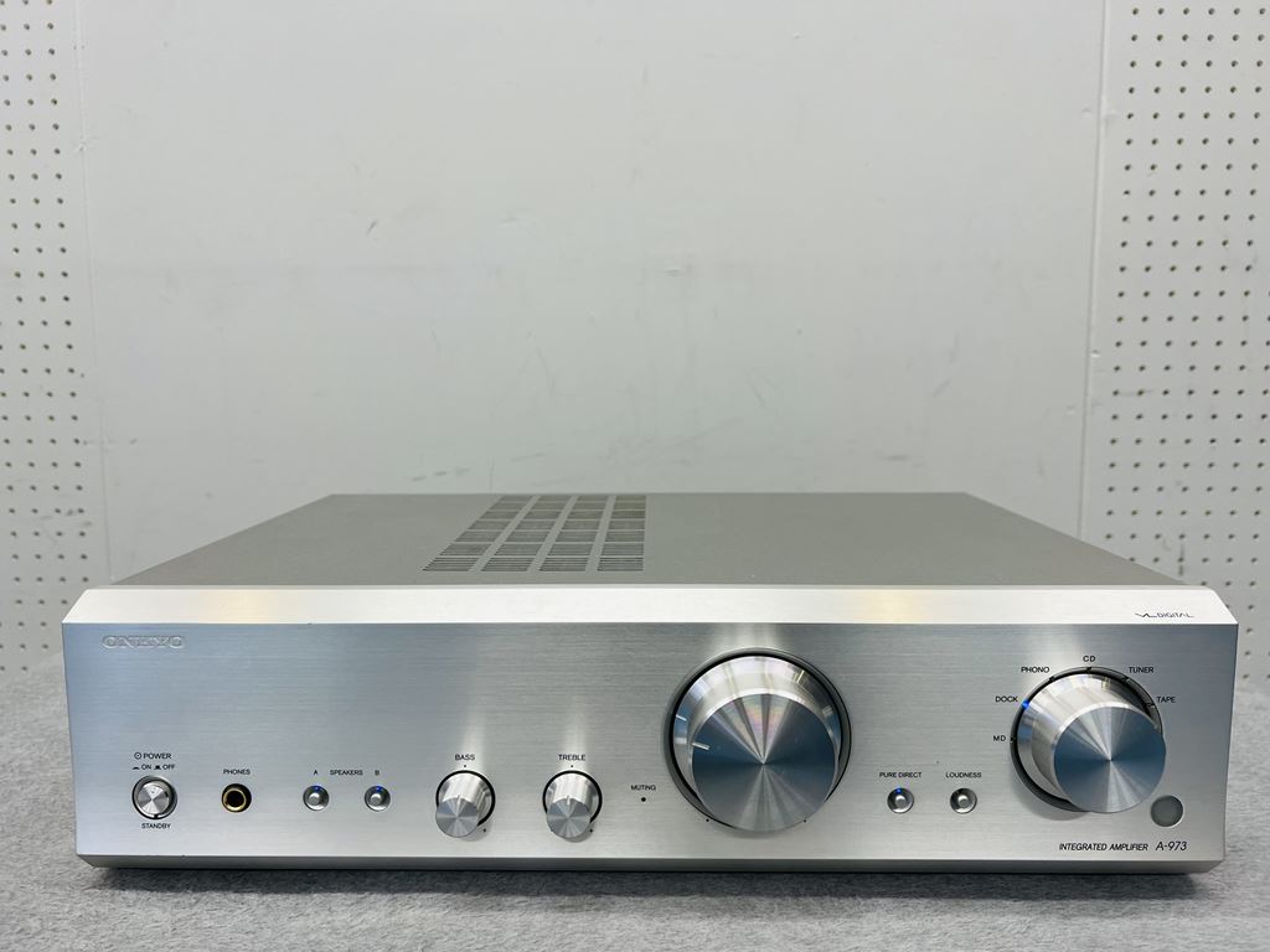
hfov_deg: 67.3
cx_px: 635
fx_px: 954
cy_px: 476
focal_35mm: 26
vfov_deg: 53.1
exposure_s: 1/100
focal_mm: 5.7
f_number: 1.5
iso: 50
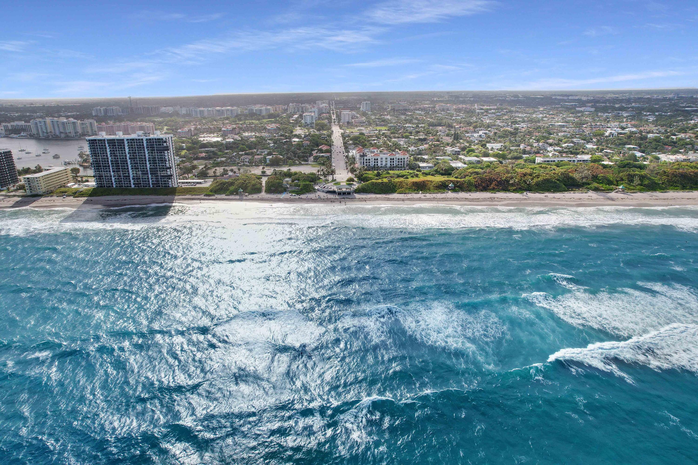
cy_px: 232
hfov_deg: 78.6
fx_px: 427
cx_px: 349
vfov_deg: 57.2
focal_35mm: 22
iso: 100
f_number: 2.8
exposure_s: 1/1000
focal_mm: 8.38
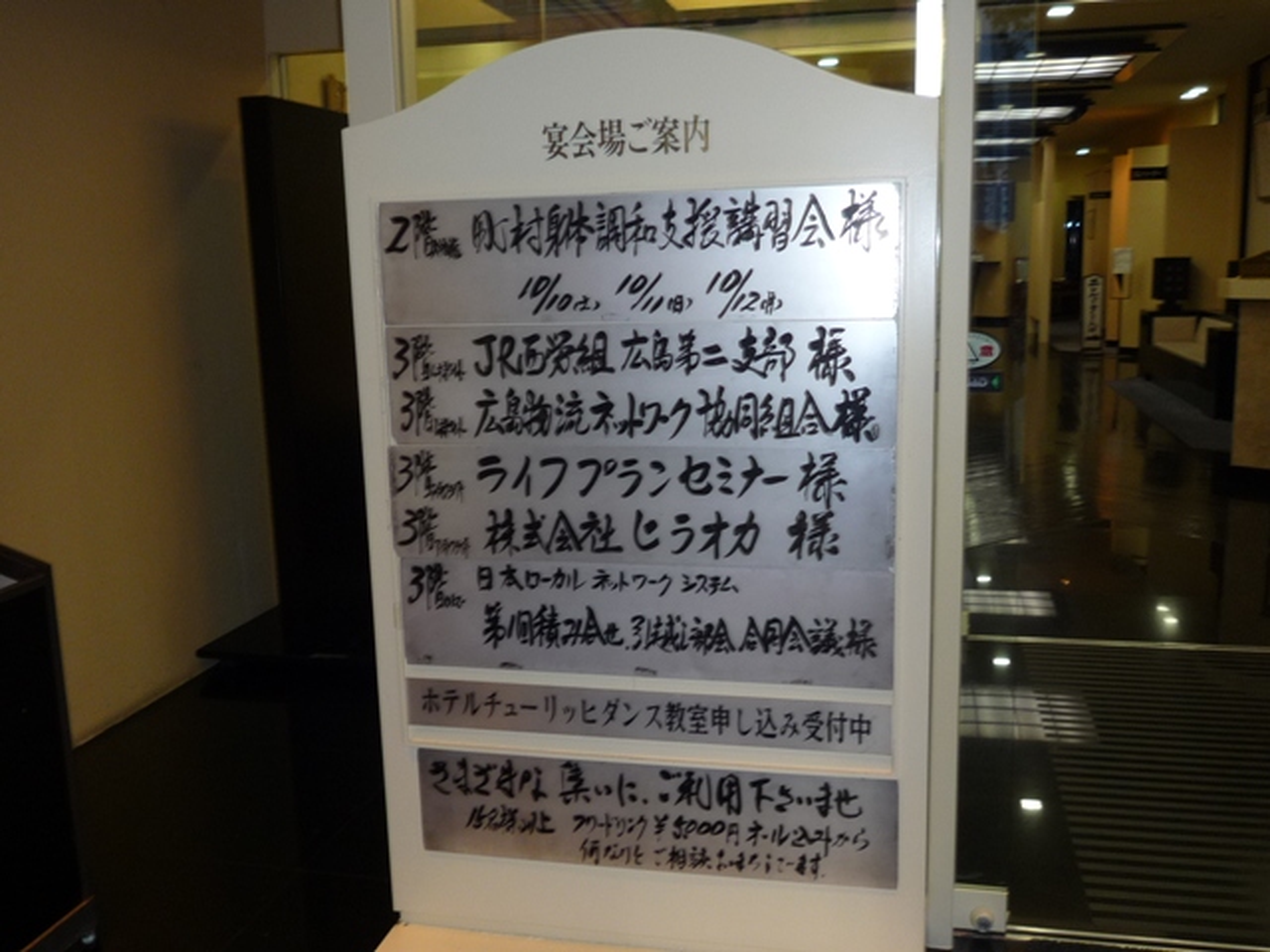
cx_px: 635
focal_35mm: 32
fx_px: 1174
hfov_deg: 56.8
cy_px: 476
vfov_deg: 44.2
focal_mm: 4.4
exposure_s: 1/30
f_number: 2.8
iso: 100
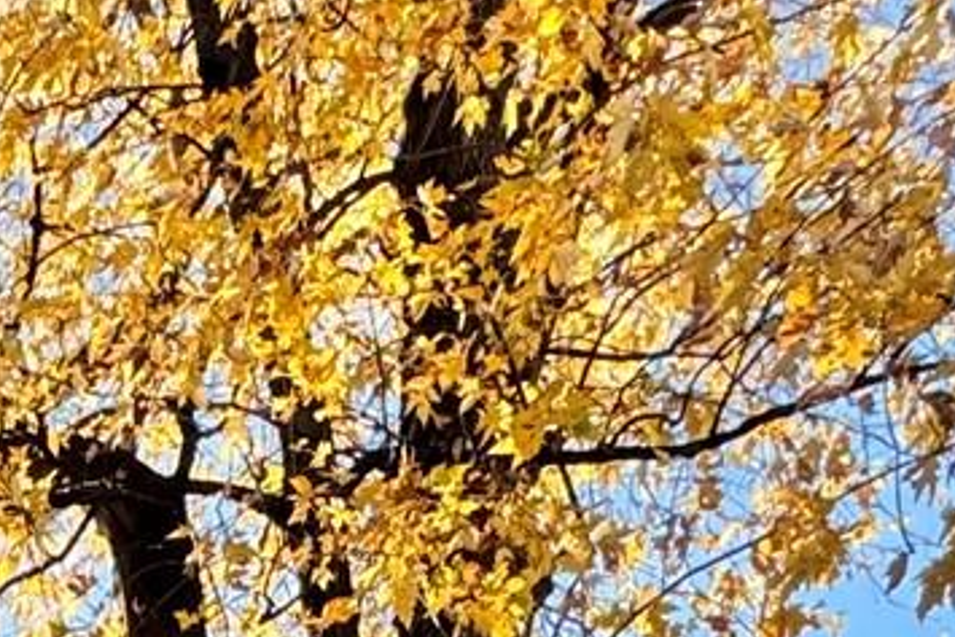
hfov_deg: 20.6
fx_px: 2229
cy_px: 2016
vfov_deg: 10.4
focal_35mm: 84
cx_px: -484
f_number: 2.2
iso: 40
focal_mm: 2.22
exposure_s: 1/329
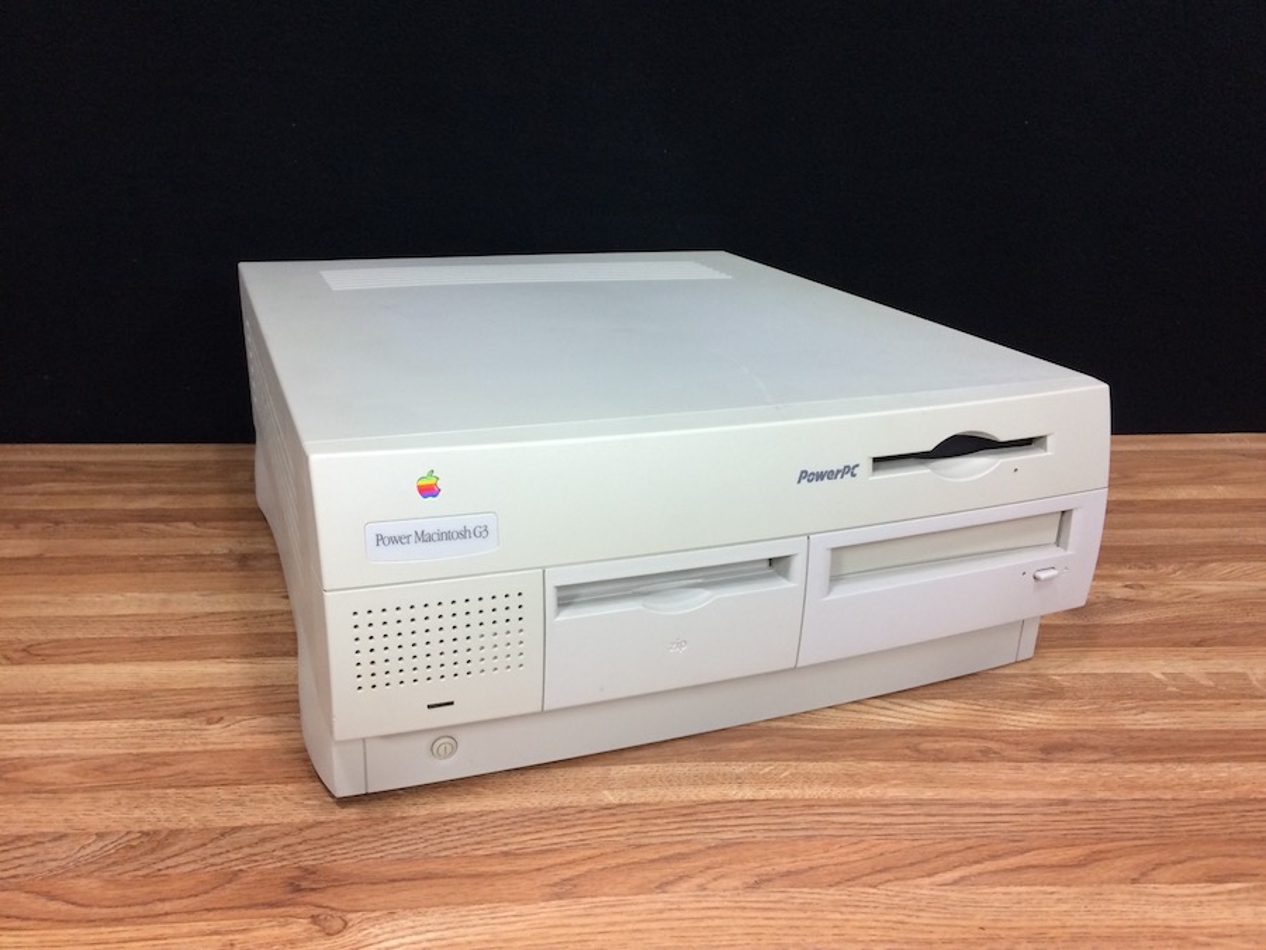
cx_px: 633
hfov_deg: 61.7
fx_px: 1061
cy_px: 475
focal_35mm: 29
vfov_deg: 48.2
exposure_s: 1/30
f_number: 2.2
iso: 50
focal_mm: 4.15
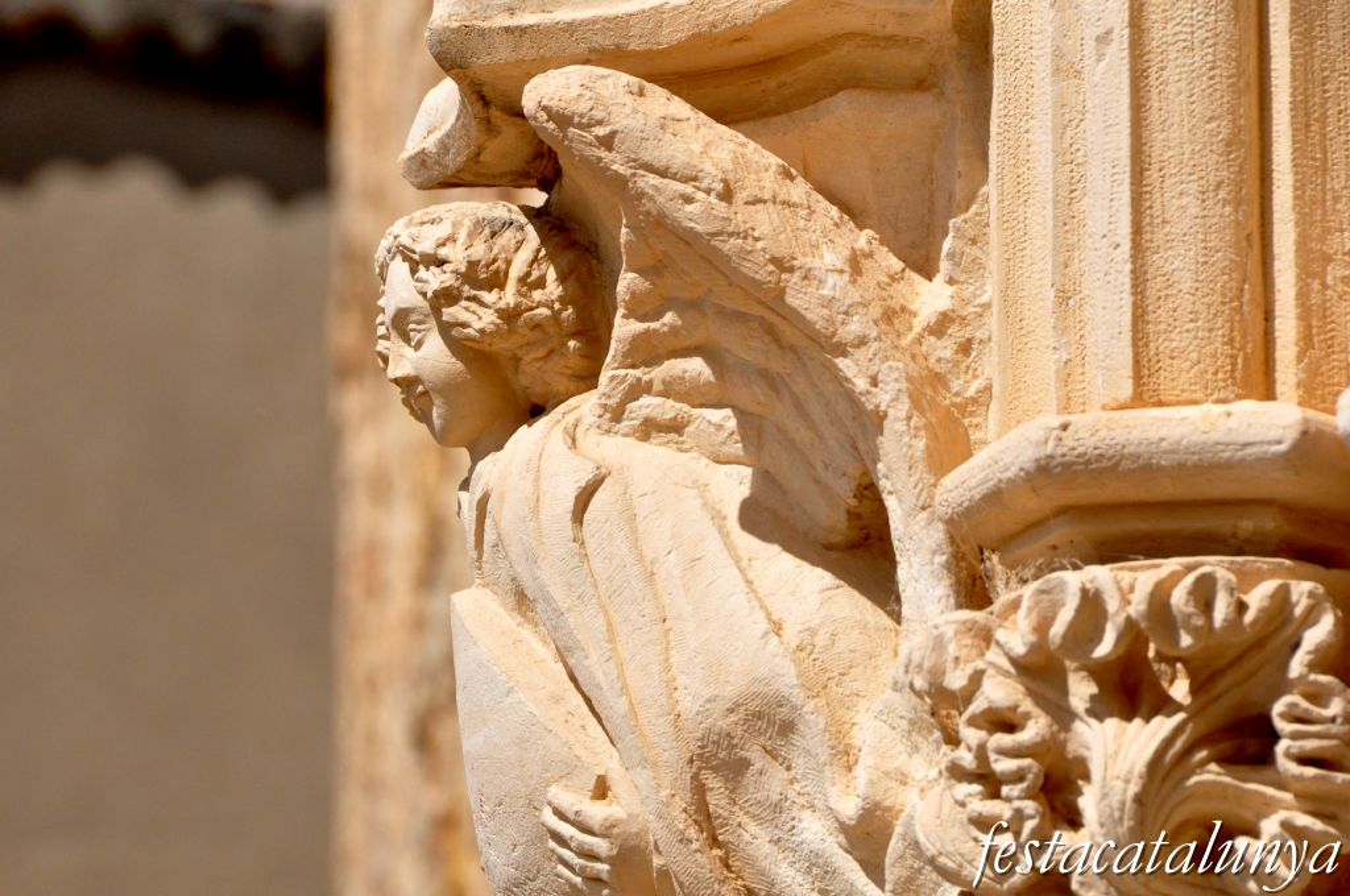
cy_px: 448
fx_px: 11236
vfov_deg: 4.6
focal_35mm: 300
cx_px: 675
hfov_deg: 6.9
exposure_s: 1/2000
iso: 1000
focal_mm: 200
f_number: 11
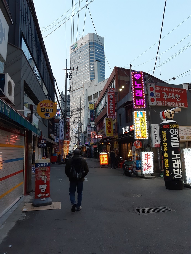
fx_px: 191
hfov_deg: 53.1
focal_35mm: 26
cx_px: 96
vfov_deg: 67.3
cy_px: 127
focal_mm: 3.93
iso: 64
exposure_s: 1/50
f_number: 1.7
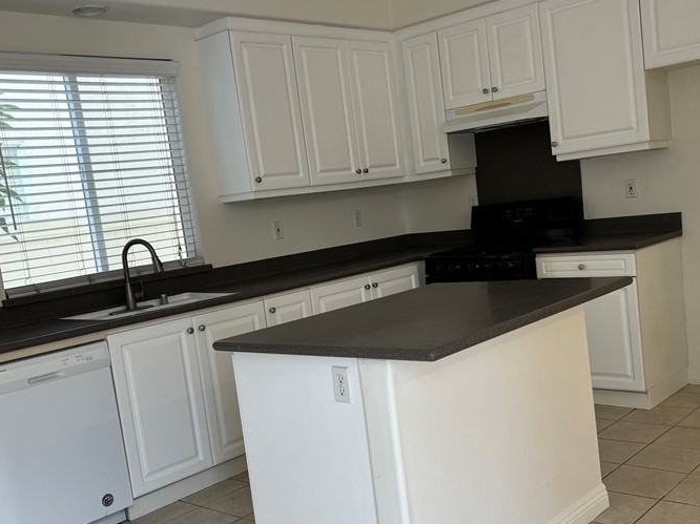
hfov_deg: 46.8
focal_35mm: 40
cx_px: 376
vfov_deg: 35.9
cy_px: 295
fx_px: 809
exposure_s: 1/120
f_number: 1.6
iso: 64
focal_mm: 5.96
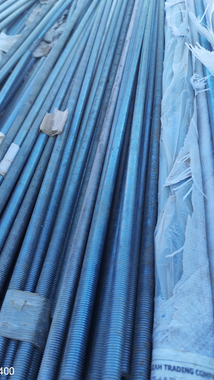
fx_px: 303
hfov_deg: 38.8
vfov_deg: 64.3
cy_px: 193
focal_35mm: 30
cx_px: 90
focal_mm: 6.12
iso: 50
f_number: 1.9
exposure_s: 1/100
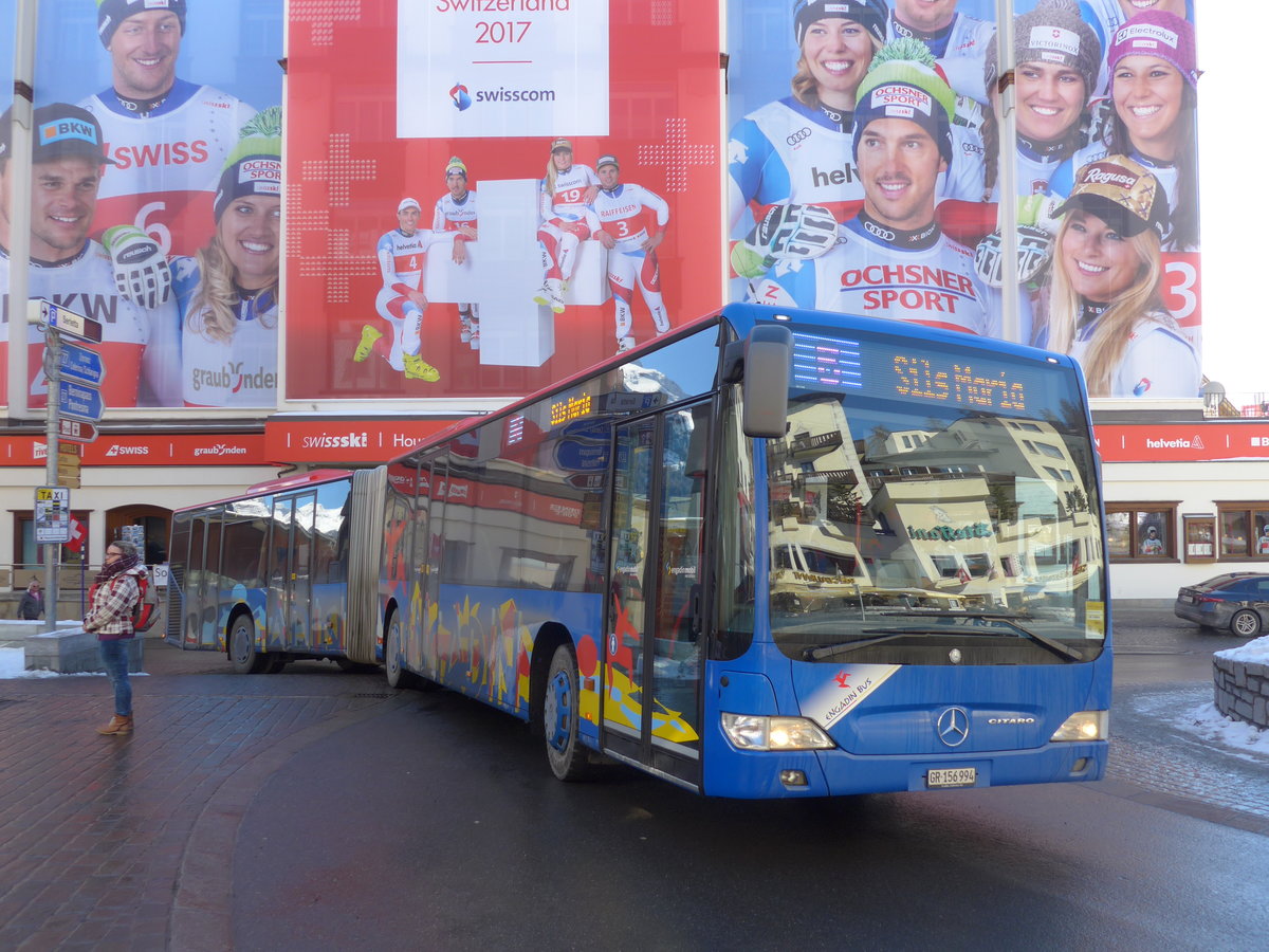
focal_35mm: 29
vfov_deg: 48.2
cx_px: 634
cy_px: 476
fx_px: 1063
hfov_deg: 61.7
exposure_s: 1/320
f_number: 2.8
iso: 80
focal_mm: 6
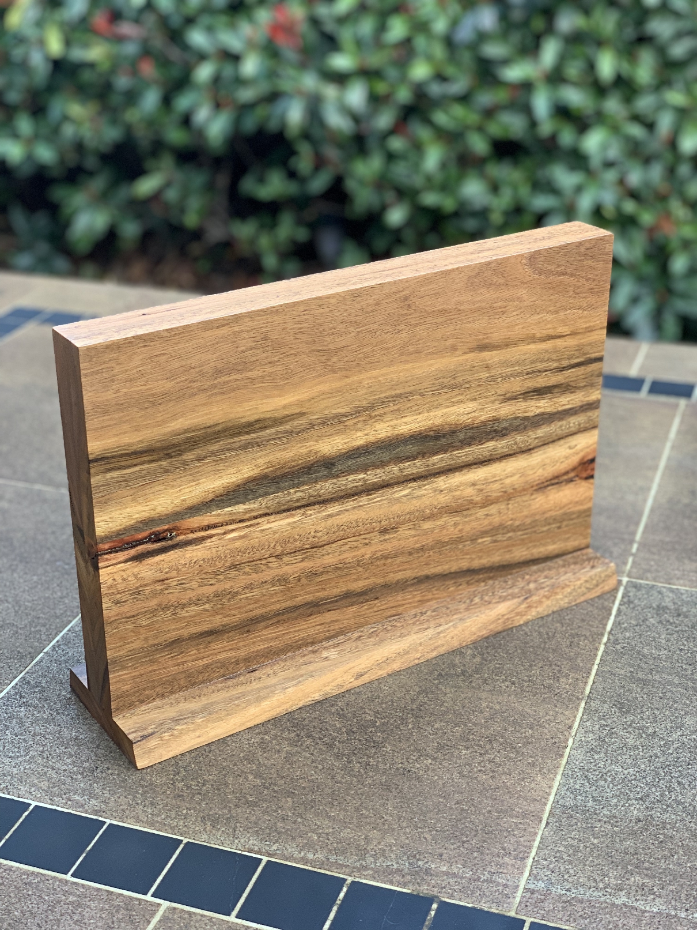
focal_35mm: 52
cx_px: 348
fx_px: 1396
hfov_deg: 28.0
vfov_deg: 36.8
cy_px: 465
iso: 100
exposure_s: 1/122
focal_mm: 6
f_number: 2.4
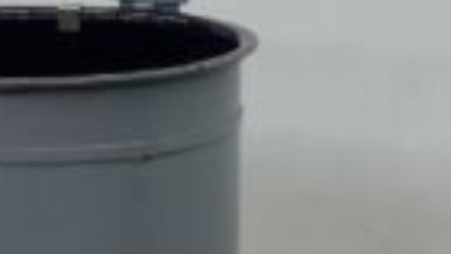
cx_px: 87
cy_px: 445
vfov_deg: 5.3
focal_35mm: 226
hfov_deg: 9.5
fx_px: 2705
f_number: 4.5
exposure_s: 1/60
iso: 200
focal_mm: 9.24
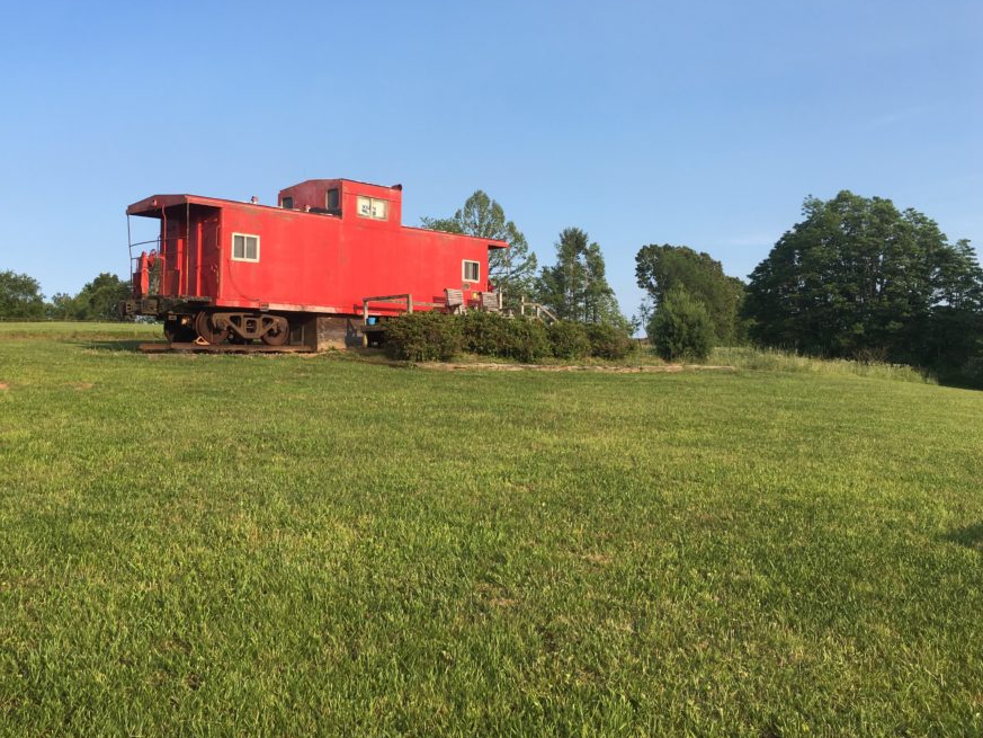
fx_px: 966
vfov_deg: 41.7
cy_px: 312
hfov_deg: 53.9
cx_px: 443
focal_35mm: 34
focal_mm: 4.15
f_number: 2.2
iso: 25
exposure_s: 1/810
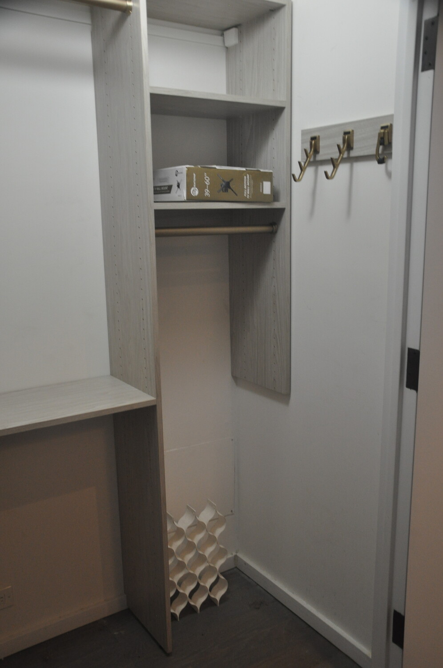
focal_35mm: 33
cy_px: 334
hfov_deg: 39.9
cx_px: 222
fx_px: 611
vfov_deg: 57.3
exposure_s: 1/50
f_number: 3.8
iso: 800
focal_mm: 22
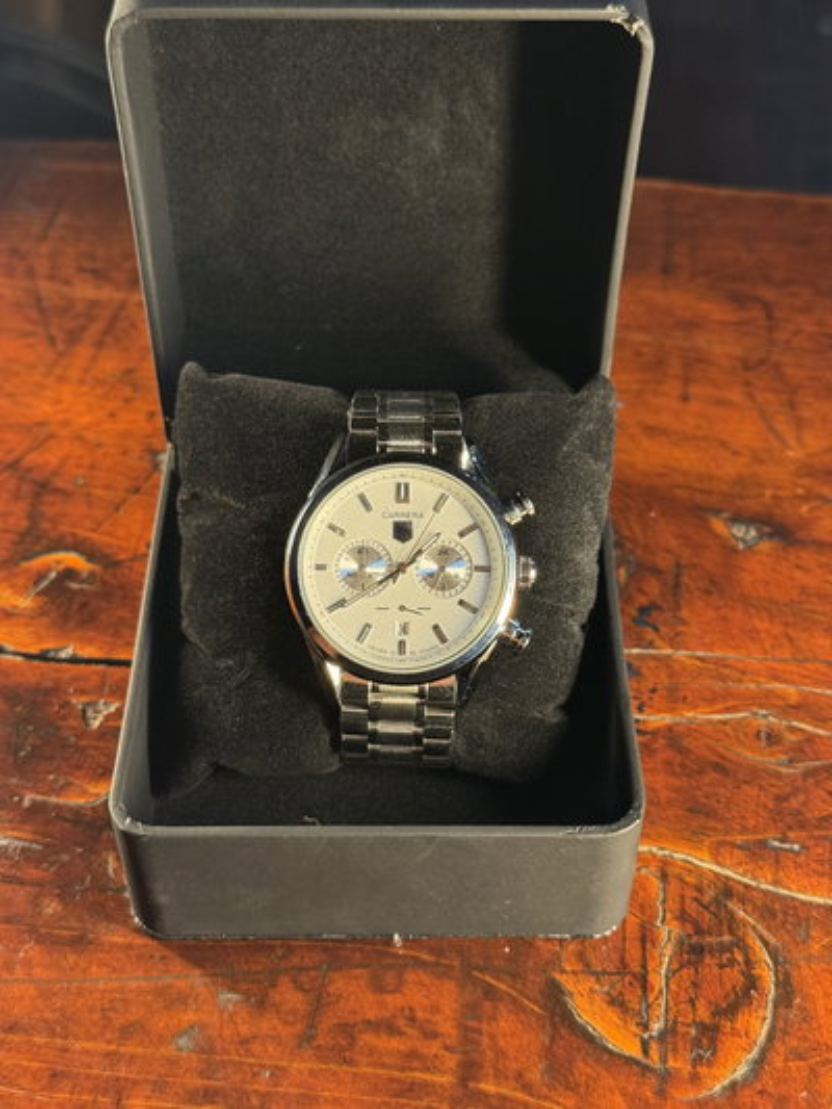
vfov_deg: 39.6
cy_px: 554
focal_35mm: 48
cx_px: 416
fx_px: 1538
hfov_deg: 30.3
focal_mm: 6.76
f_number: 1.78
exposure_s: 1/62
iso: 80
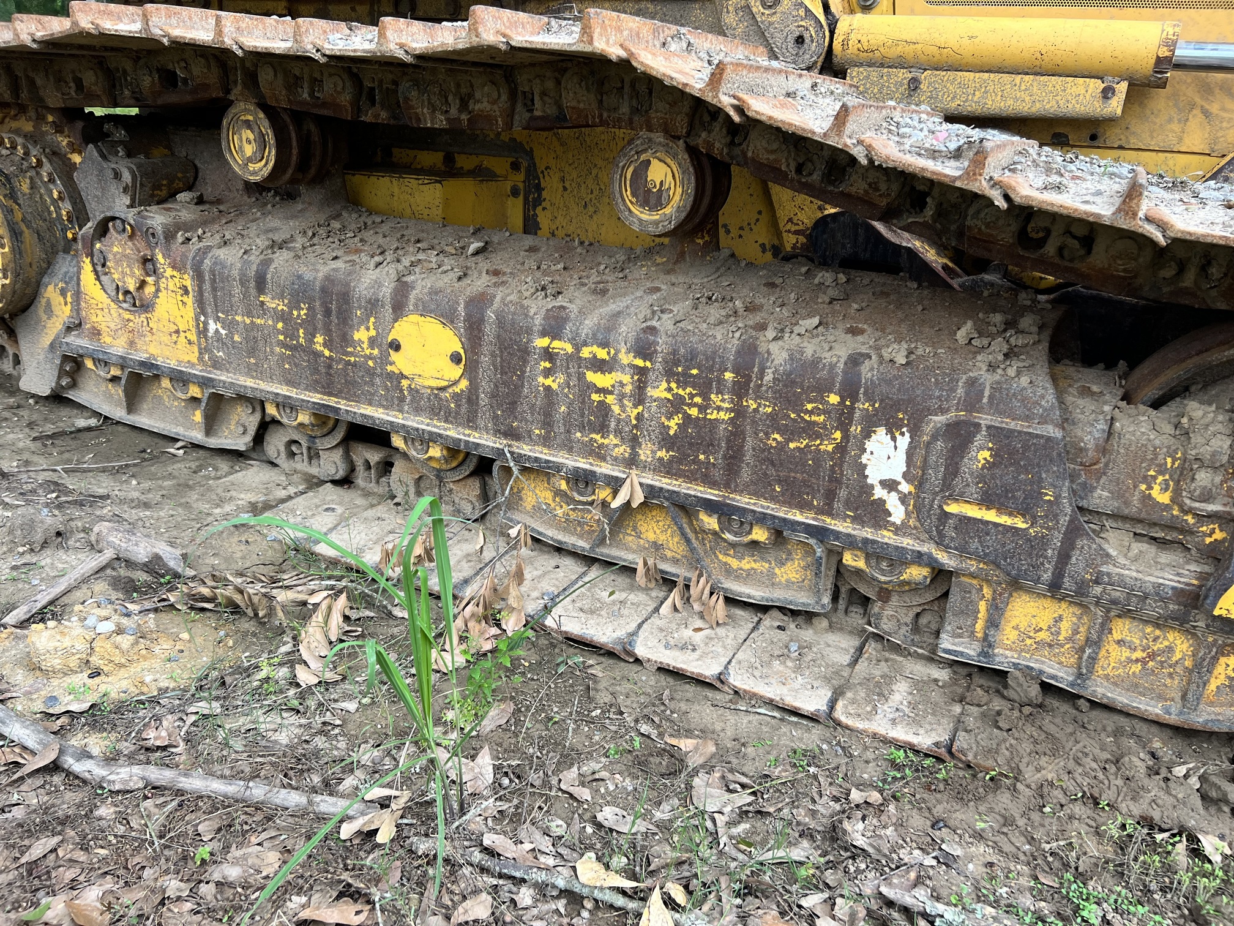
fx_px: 927
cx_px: 617
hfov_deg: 67.3
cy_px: 463
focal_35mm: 26
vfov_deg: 53.1
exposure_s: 1/404
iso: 50
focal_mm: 5.7
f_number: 1.5
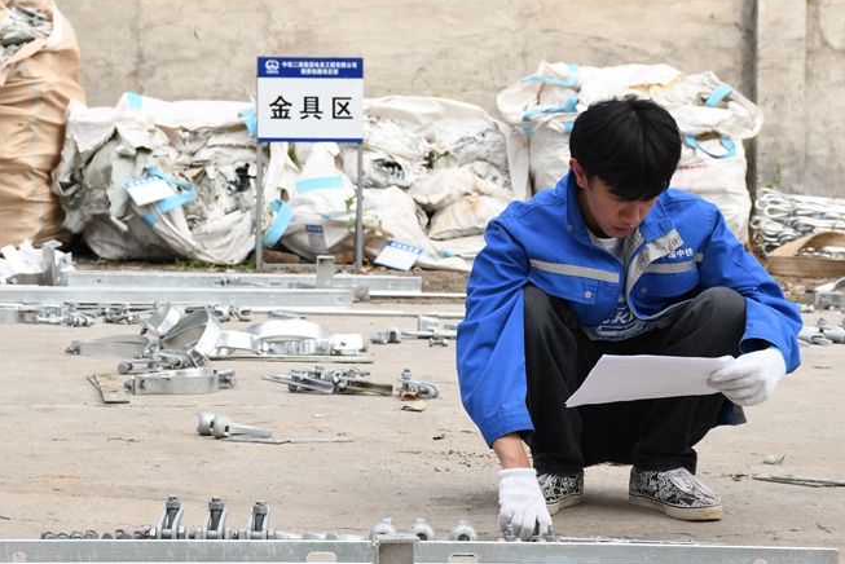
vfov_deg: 11.4
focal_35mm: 120
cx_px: 430
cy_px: 289
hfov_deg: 17.1
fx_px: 2818
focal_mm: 56
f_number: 9
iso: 250
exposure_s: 1/250
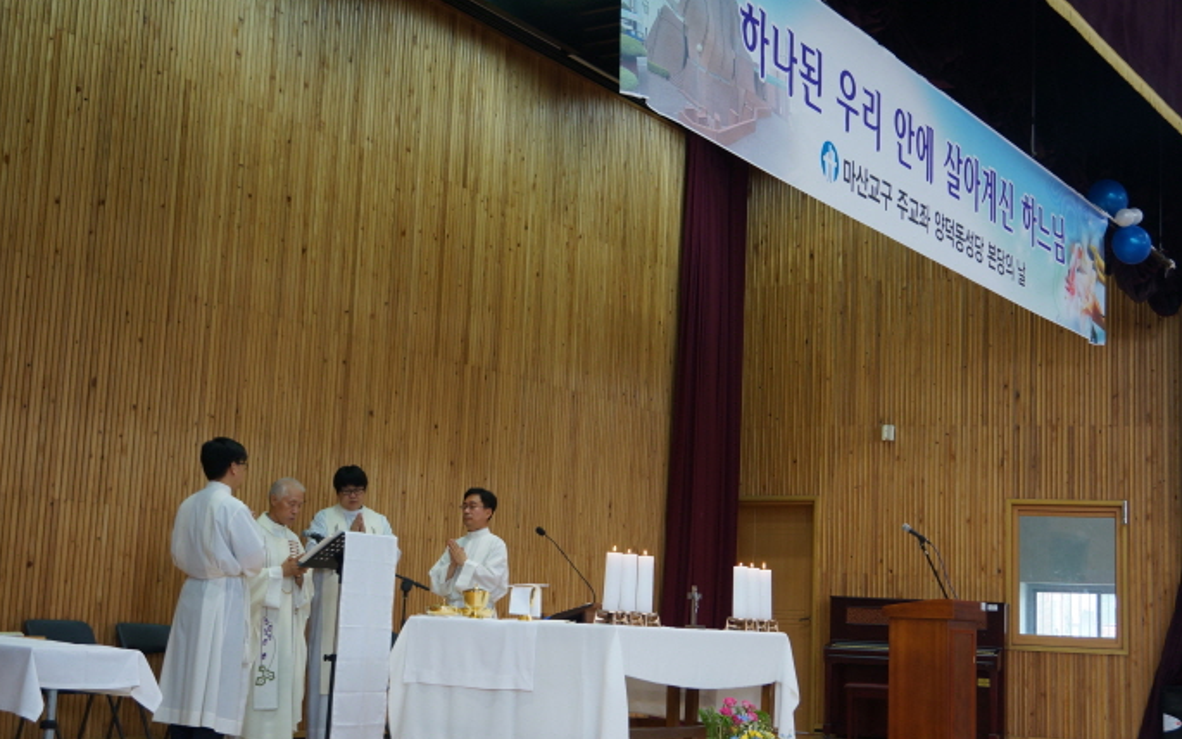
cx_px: 592
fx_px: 1611
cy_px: 390
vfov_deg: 25.8
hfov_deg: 40.3
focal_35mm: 50
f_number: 4.5
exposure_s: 1/60
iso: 400
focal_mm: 32
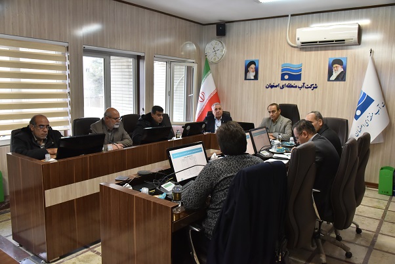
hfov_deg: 61.9
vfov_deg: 43.7
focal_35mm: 30
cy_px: 132
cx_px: 198
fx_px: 329
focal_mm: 30
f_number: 5.6
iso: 2500
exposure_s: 1/125
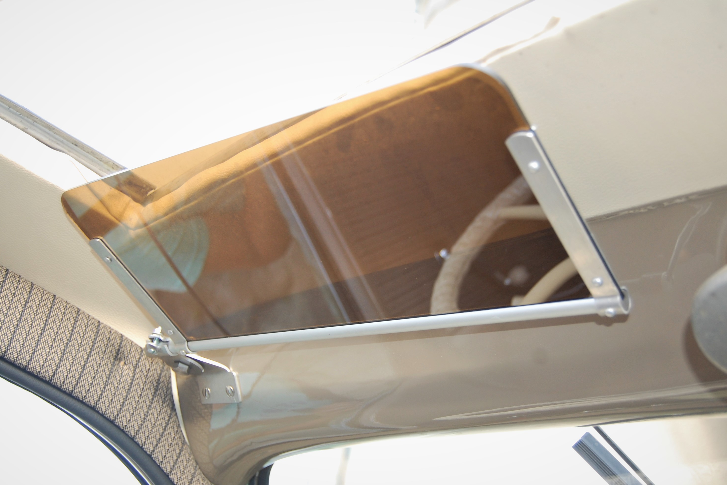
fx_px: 959
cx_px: 369
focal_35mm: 48
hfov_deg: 41.5
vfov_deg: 28.3
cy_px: 246
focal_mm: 31
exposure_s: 1/100
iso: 400
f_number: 4.5
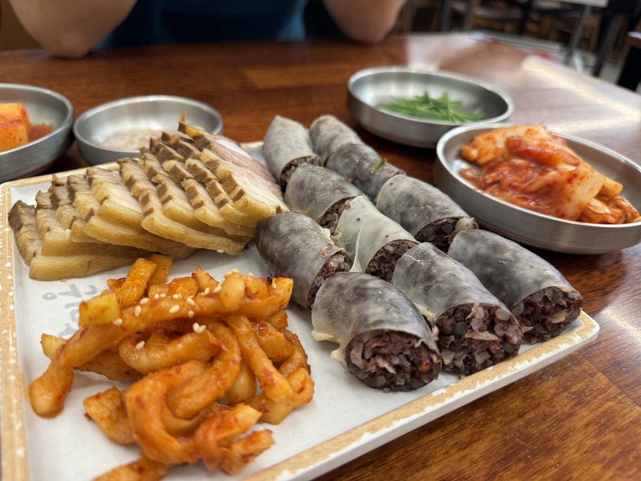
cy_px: 240
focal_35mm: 24
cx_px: 320
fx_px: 444
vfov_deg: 56.8
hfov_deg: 71.6
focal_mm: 6.76
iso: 125
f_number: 1.78
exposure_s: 1/60
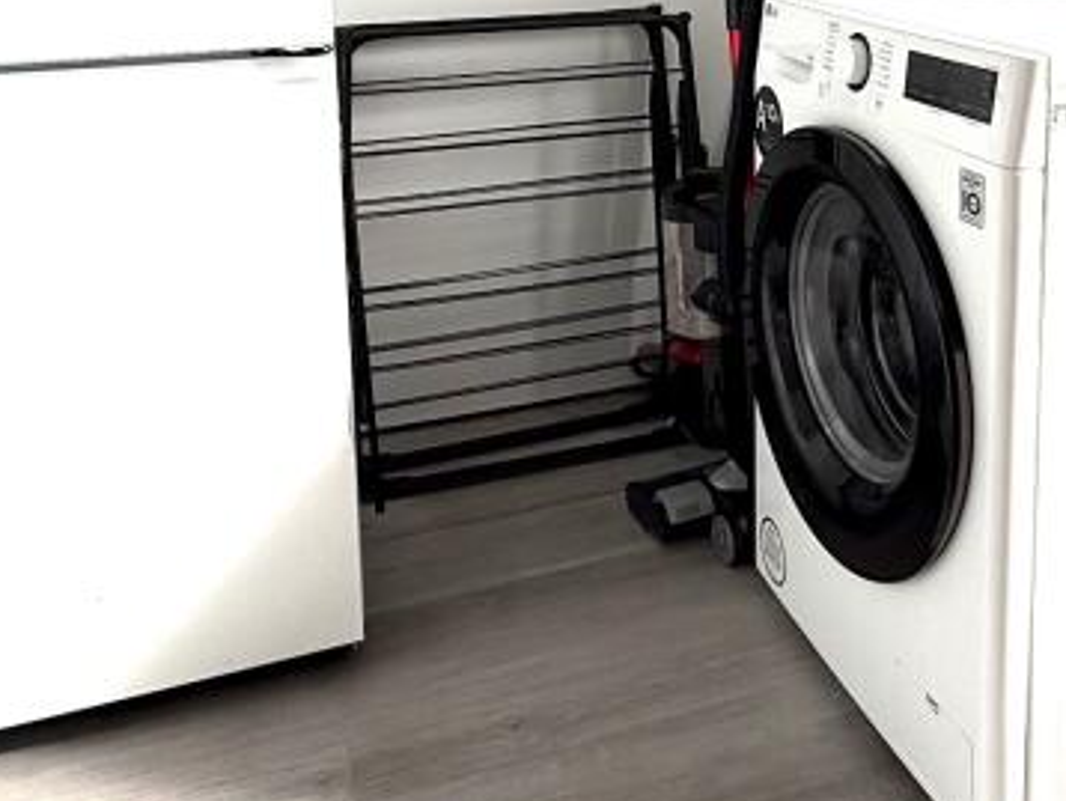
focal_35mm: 40
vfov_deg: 33.5
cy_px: 33
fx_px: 1233
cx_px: 747
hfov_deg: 45.7
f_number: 2.2
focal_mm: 2.22
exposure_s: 1/103
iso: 40
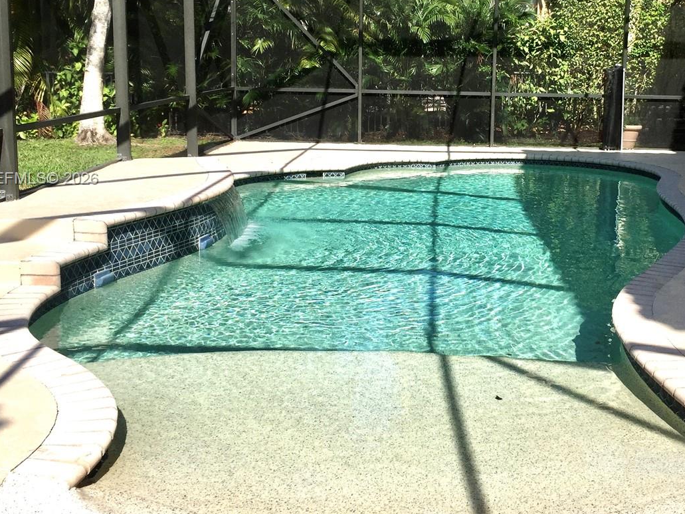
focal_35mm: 45
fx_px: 890
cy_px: 180
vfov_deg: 32.0
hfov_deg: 41.8
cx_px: 423
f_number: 2.2
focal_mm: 4.15
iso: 32
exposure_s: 1/1364
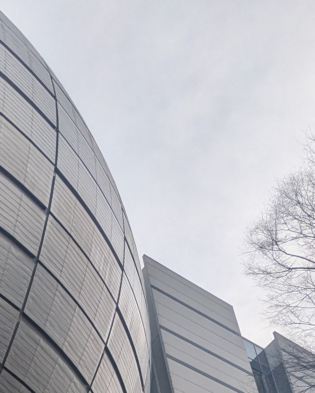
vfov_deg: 24.2
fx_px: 606
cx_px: 36
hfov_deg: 28.1
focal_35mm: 52
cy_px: 645
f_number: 2.2
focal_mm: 2.35
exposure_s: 1/1789
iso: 43
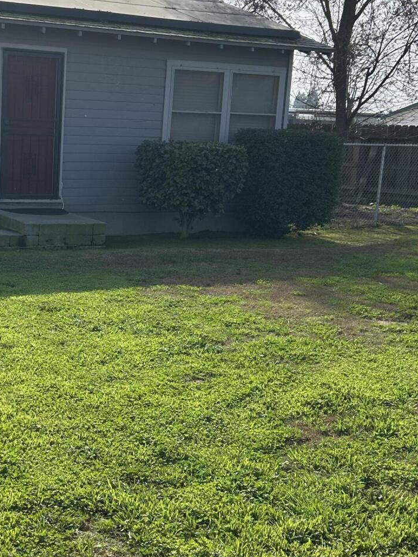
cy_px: 292
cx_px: 31
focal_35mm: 55
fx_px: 885
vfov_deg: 34.9
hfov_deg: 25.6
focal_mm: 5.7
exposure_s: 1/3704
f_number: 1.5
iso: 50
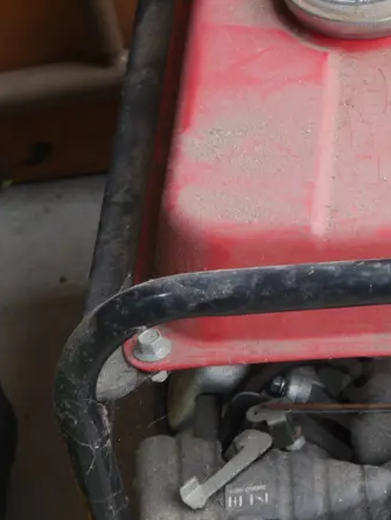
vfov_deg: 10.2
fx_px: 2904
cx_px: 443
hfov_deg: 7.6
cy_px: 289
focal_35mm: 193
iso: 250
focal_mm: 42
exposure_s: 1/100
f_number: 5.6
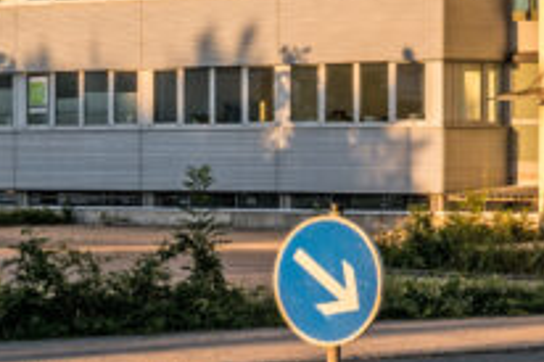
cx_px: 803
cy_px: -70
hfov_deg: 11.4
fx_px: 2627
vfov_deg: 7.8
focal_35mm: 174
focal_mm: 35
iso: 100
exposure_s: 1/80
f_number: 10
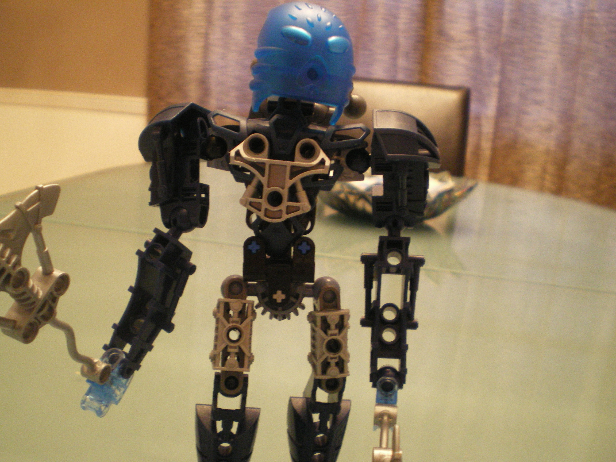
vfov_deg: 37.7
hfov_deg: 49.0
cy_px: 231
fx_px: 676
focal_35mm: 38
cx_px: 308
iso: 400
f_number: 3.1
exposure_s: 1/8
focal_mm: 6.3
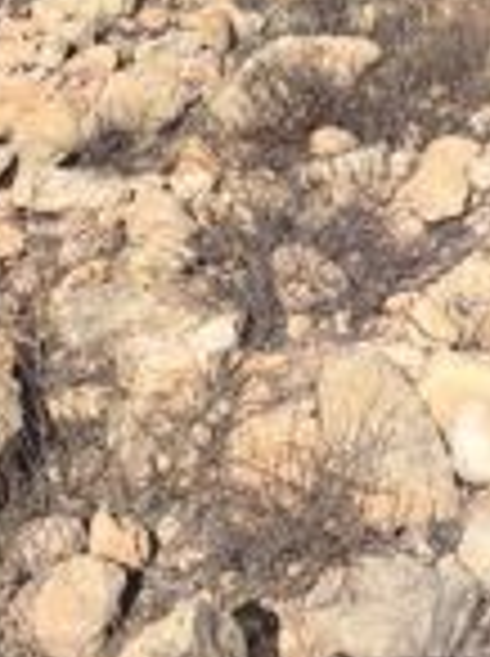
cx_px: 537
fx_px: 1590
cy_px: -378
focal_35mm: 84
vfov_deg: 19.7
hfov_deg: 17.0
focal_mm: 6.14
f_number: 1.65
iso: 50
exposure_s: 1/1522
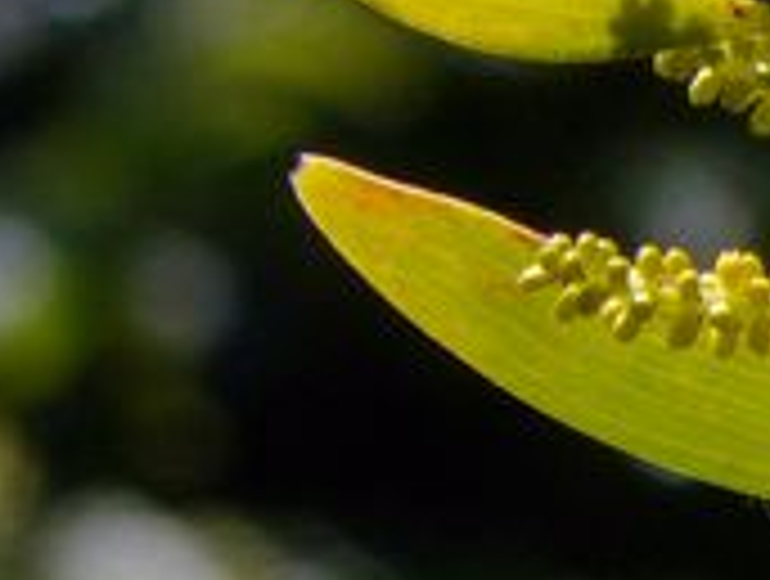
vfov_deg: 1.2
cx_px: 1779
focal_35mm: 1251
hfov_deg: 1.6
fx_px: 27886
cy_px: 571
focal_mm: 44.7
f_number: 5.6
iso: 100
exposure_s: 1/400
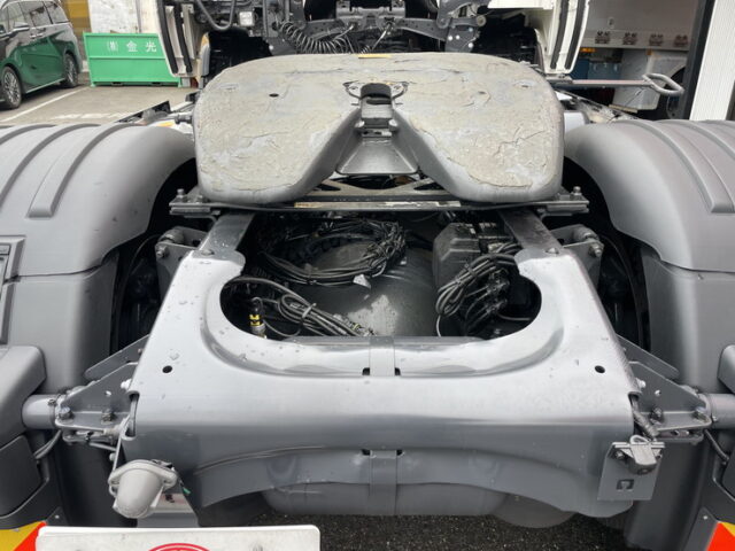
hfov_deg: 67.3
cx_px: 368
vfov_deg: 53.1
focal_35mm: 26
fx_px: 552
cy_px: 276
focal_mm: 4.2
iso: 32
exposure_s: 1/121
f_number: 1.6
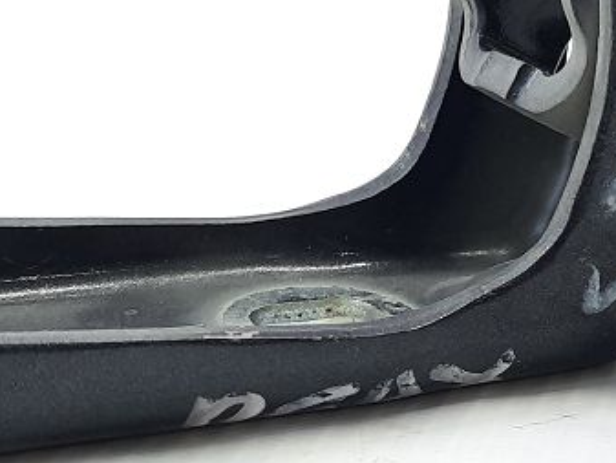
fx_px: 1584
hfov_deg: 21.8
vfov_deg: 16.6
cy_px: 205
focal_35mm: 89
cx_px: 450
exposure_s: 1/50
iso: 100
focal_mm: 4.6
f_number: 2
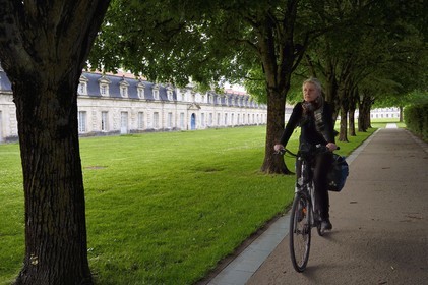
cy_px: 142
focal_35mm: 32
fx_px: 380
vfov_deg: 41.1
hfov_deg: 58.8
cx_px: 214
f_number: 13
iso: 1600
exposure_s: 1/200
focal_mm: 32
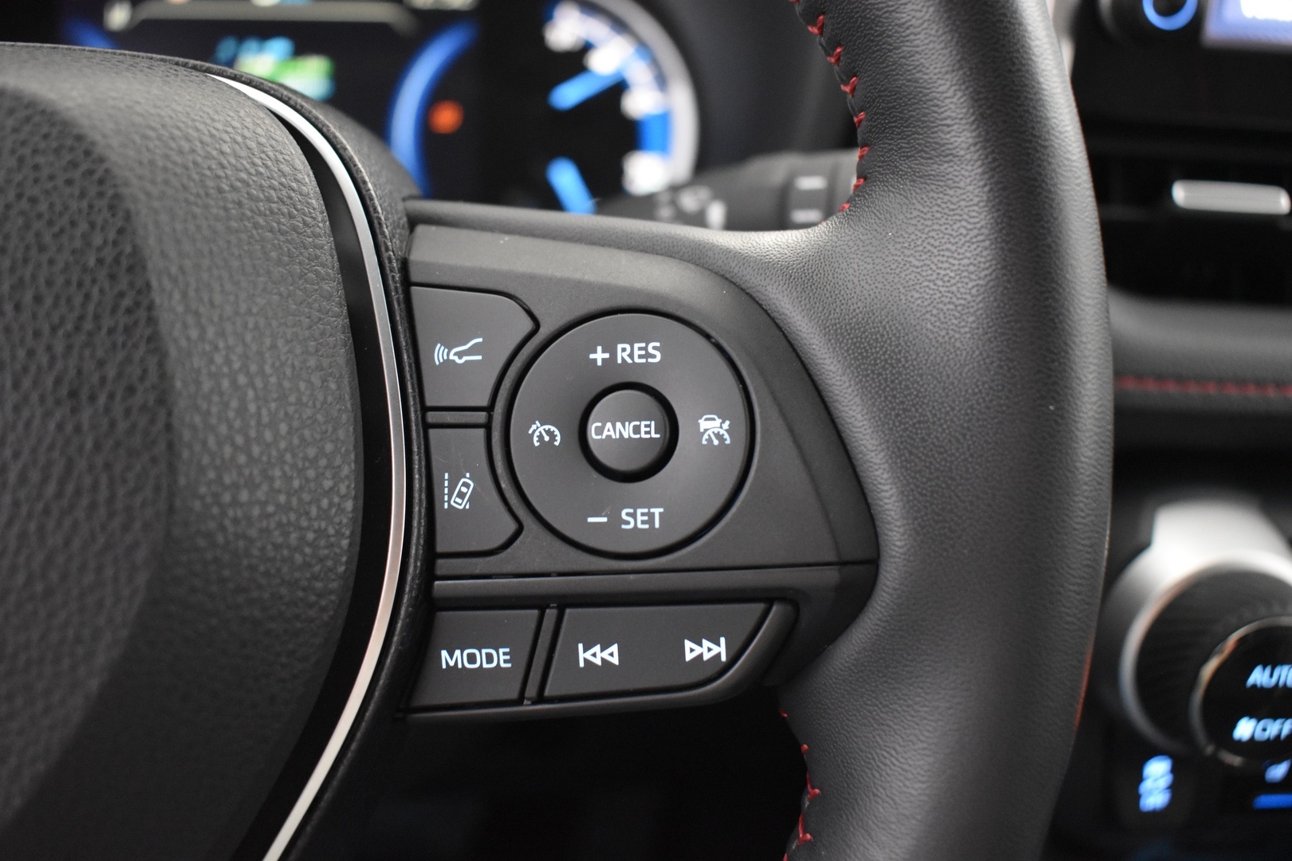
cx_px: 646
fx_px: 1238
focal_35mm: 34
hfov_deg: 55.1
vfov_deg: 38.4
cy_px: 430
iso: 3200
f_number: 3.8
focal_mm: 23
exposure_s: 1/10
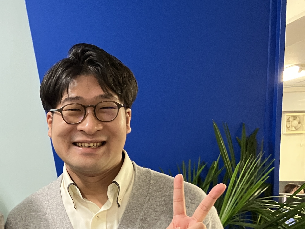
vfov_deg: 24.1
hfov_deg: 30.2
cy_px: 206
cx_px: -7
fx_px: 520
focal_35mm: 59
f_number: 1.8
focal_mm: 3.99
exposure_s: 1/50
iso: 200
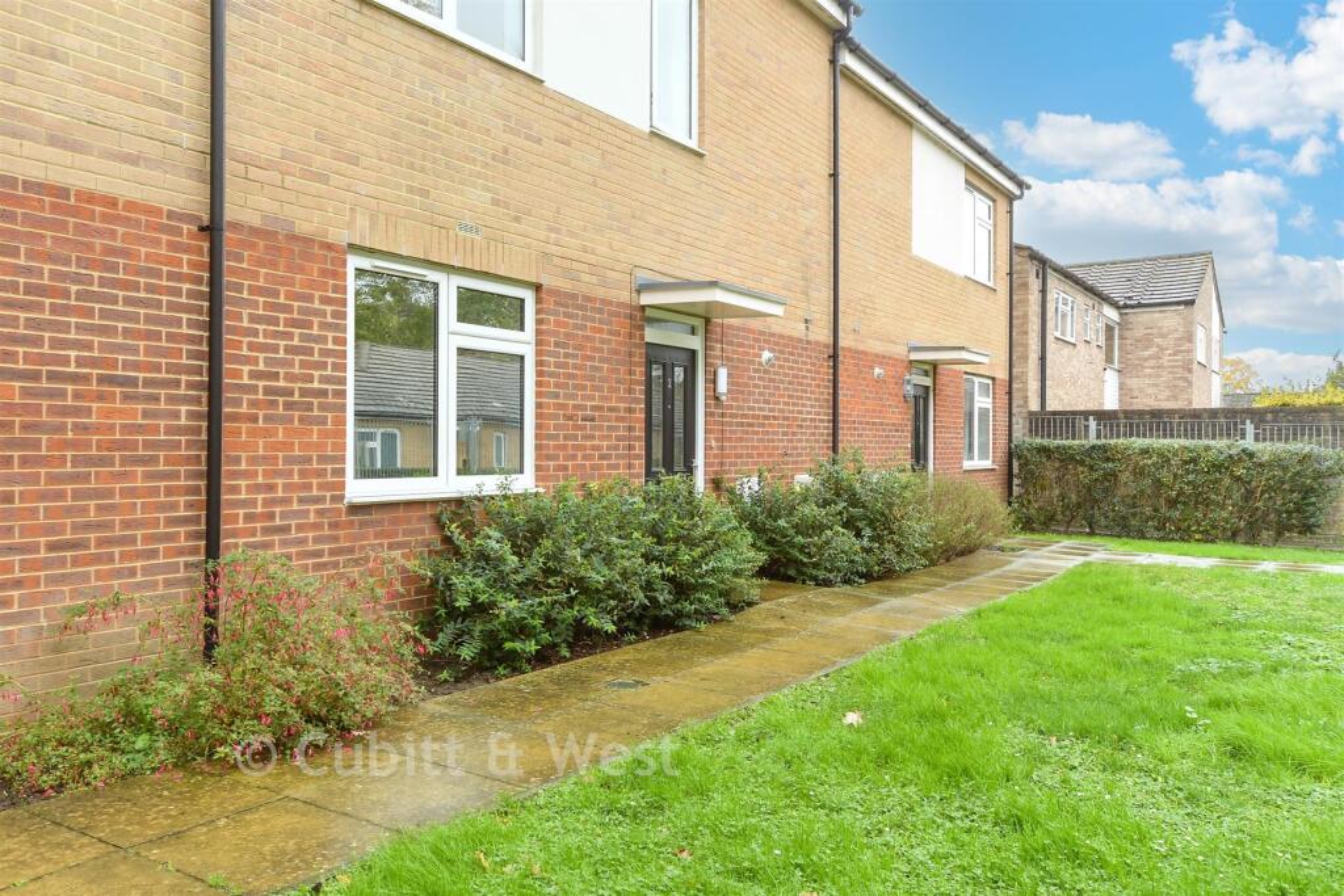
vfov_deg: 43.6
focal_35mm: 30
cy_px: 448
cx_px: 672
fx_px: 1120
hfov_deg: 61.9
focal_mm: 20
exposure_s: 1/10
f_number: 8
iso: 160
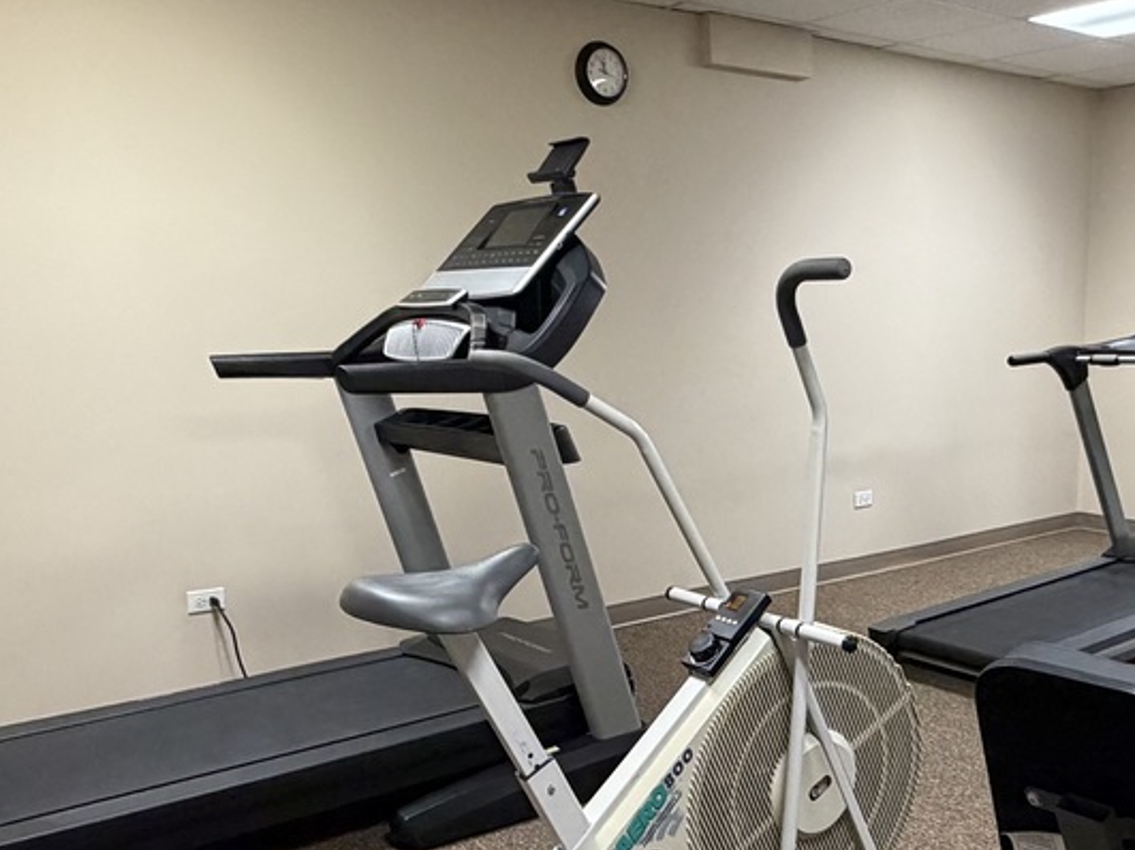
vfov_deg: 37.5
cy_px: 519
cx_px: 733
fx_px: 1246
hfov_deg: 48.4
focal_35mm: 38
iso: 400
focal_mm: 2.22
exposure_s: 1/60
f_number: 2.2
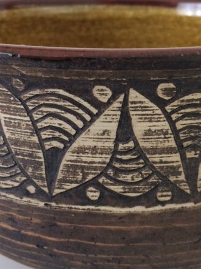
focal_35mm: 42
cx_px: 118
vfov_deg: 44.8
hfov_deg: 34.2
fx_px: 325
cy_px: 145
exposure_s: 1/33
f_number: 2.2
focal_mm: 4.15
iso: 160
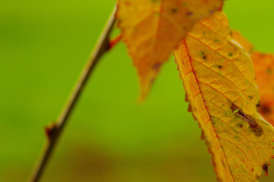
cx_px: 260
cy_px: -51
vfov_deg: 9.5
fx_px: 1075
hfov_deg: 14.3
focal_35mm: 141
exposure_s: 1/320
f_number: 2.4
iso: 200
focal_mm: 35
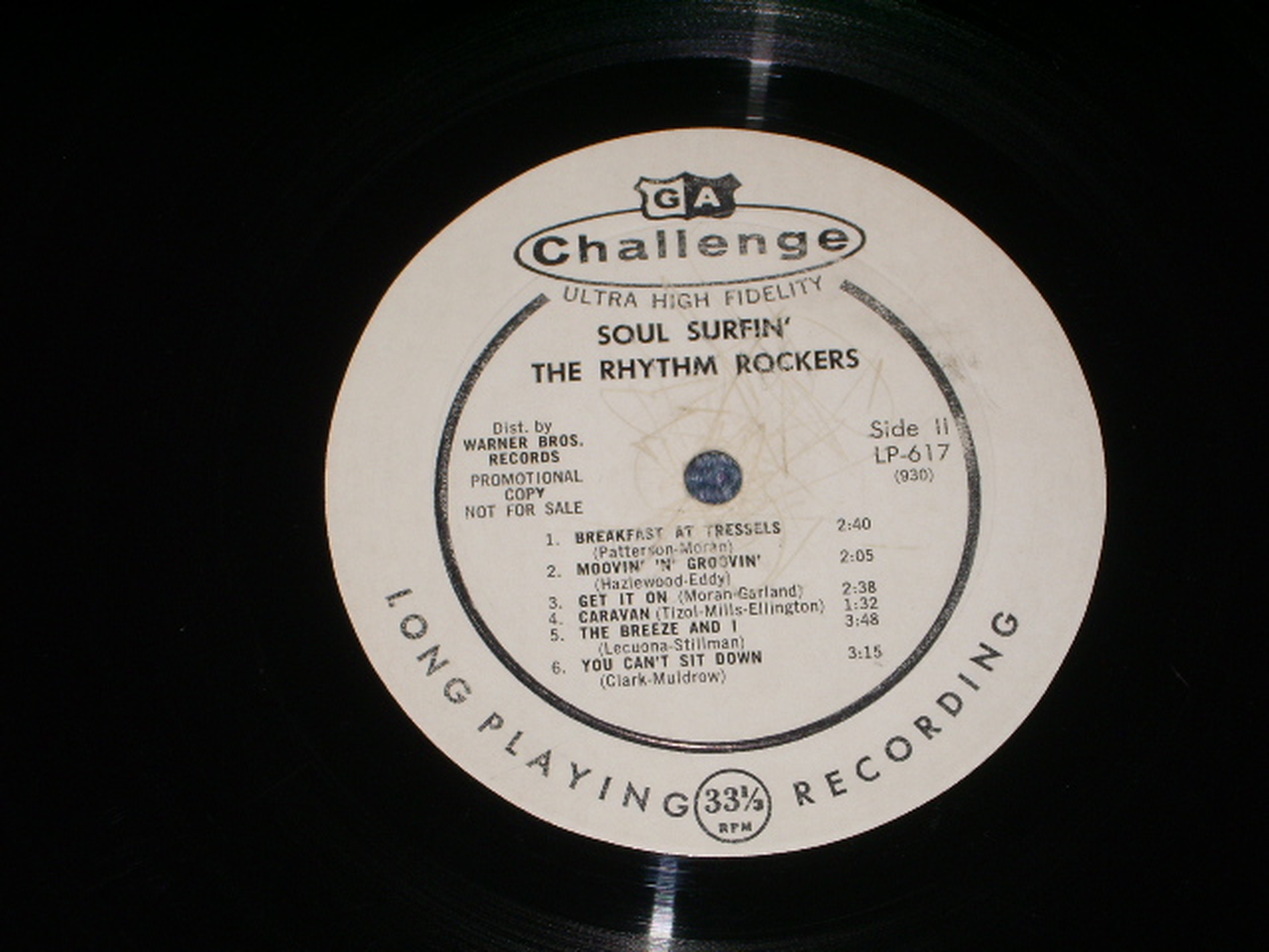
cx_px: 634
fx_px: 3923
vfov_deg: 13.8
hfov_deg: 18.4
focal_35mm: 107
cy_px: 476
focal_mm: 17.4
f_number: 7.7
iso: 80
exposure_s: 1/60
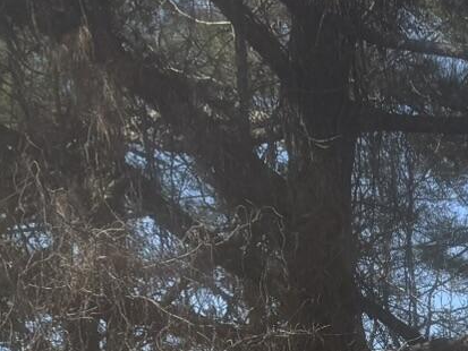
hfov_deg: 13.7
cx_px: 977
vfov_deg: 10.9
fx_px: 1609
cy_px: 794
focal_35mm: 119
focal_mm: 6.76
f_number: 1.78
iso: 80
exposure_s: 1/2000
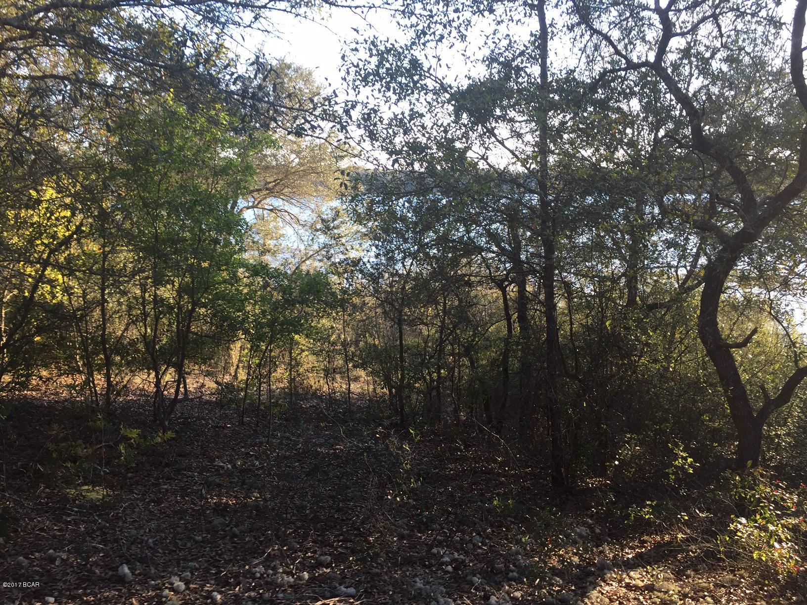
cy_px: 302
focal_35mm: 29
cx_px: 404
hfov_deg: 61.7
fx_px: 676
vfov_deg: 48.2
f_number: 2.2
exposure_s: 1/134
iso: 32
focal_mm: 4.15
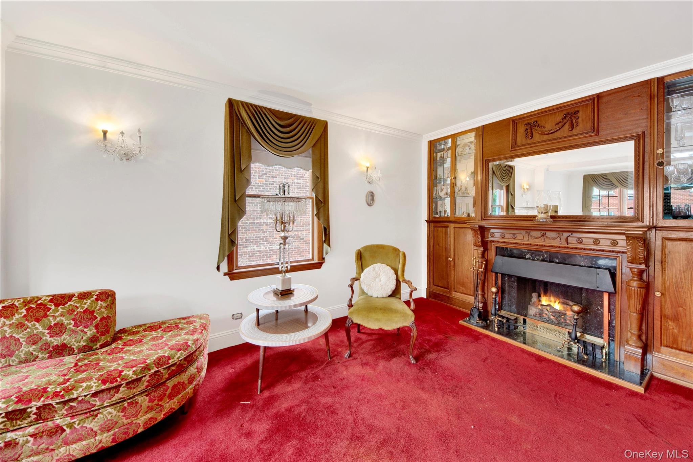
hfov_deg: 112.6
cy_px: 231
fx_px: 231
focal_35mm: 12
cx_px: 346
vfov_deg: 90.0
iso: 100
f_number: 8
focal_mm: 8
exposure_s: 1/3
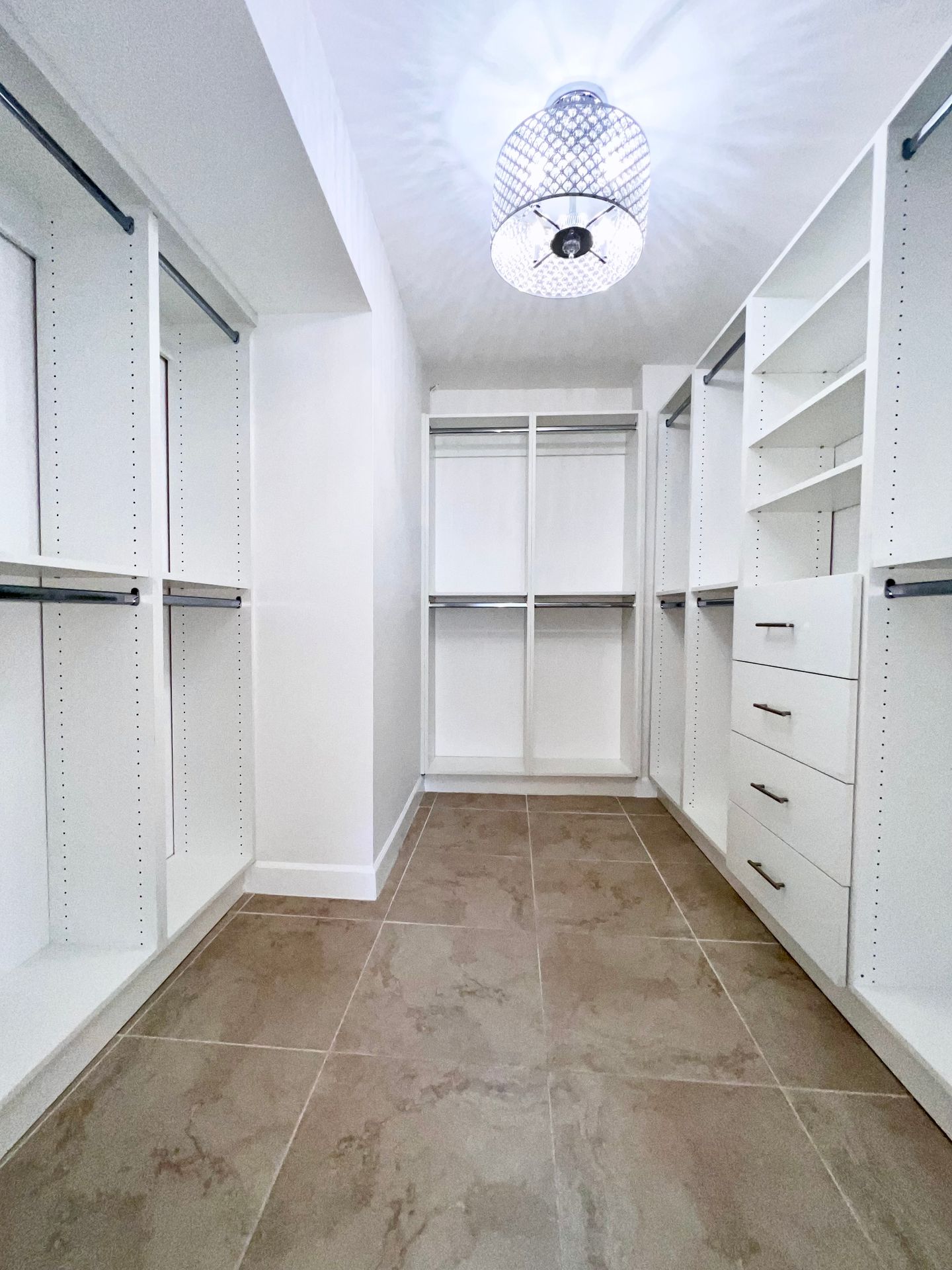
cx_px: 476
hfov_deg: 89.9
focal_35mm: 13
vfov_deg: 106.2
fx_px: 477
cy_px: 635
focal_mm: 1.57
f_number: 1.8
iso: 100
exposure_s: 1/120
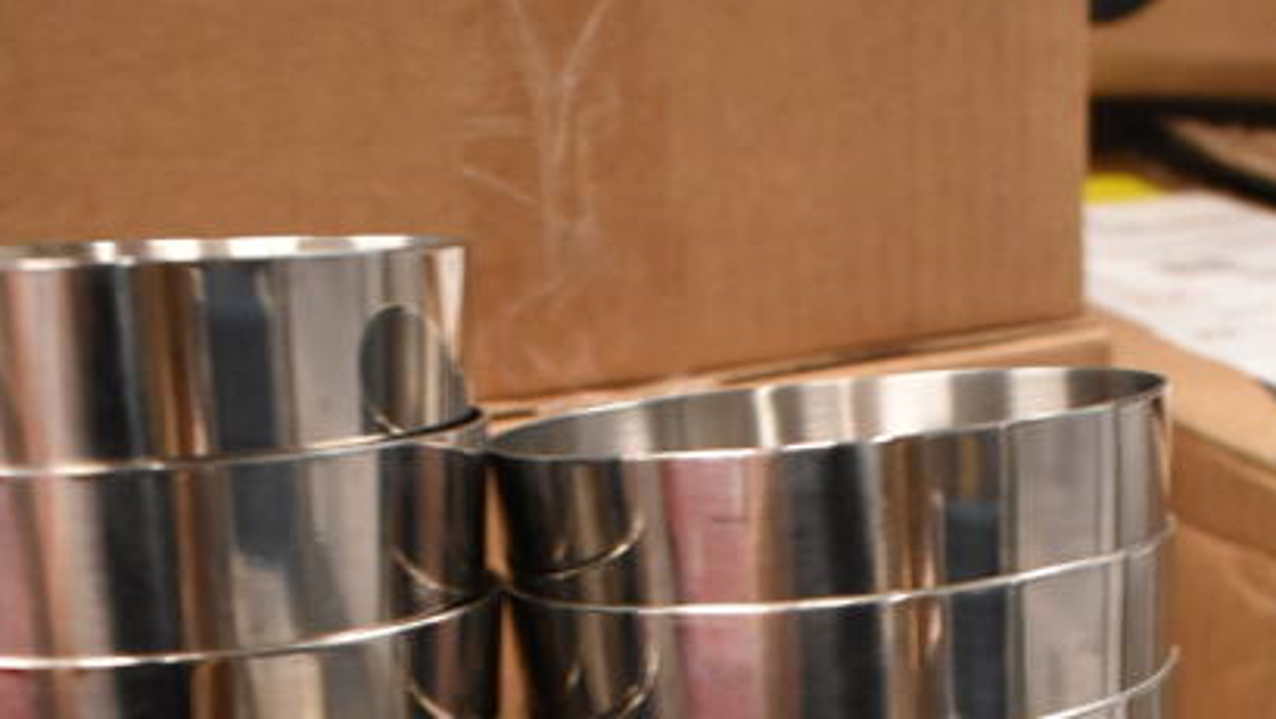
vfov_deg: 17.6
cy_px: 994
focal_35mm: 63
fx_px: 2132
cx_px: 766
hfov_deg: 33.2
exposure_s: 1/125
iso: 2200
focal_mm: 18
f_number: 3.5
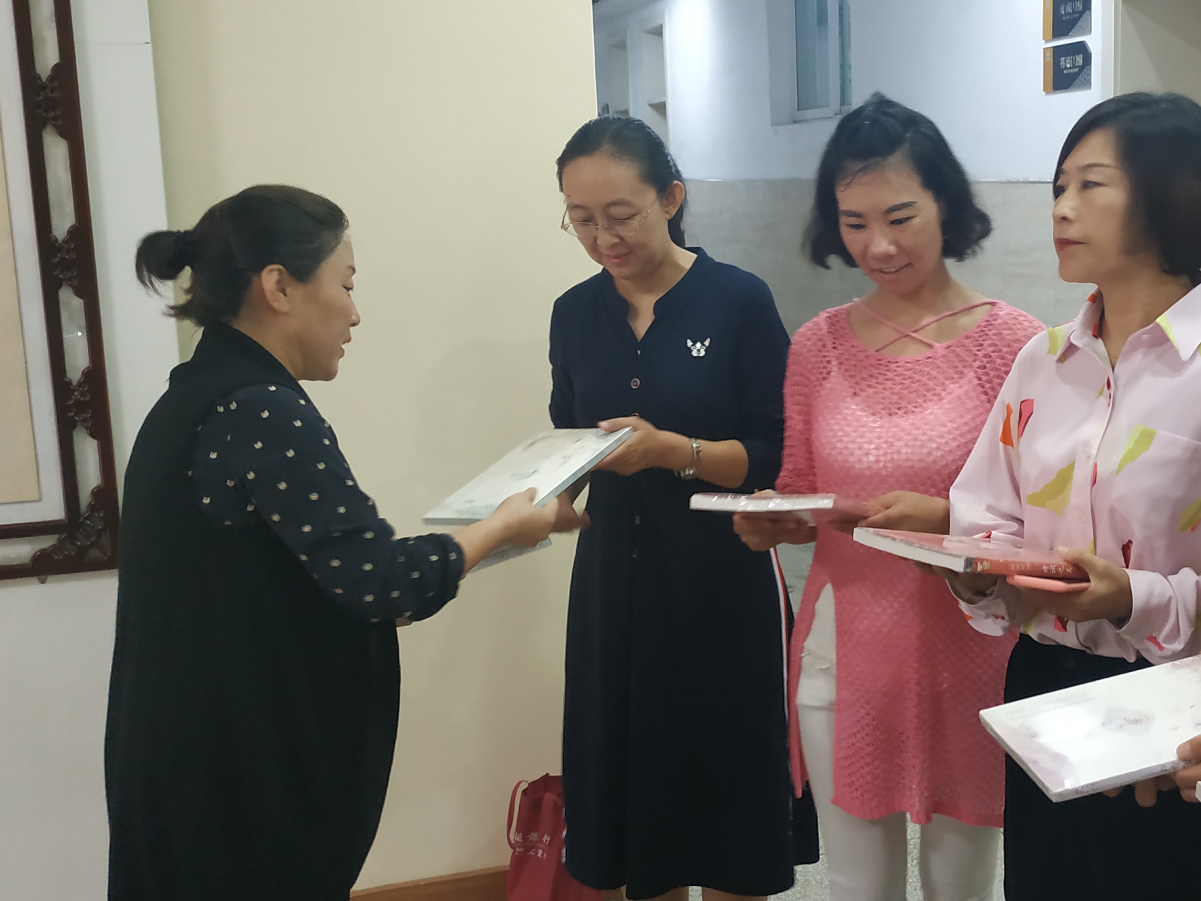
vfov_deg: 34.3
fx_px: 1457
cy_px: 418
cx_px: 854
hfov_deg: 43.8
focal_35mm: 42
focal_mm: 3.94
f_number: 1.9
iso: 400
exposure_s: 1/24
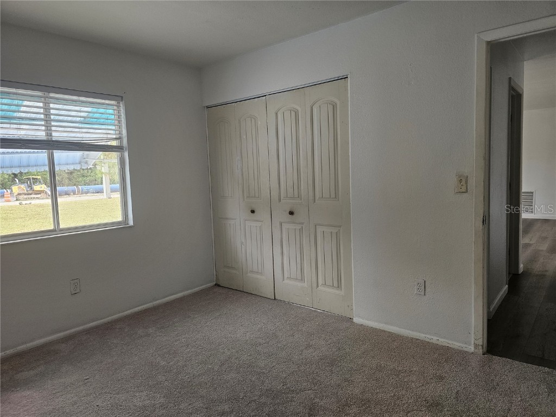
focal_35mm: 23
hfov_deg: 73.9
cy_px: 208
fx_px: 369
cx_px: 278
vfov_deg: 58.9
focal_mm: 6.3
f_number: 1.7
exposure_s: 1/120
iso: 200
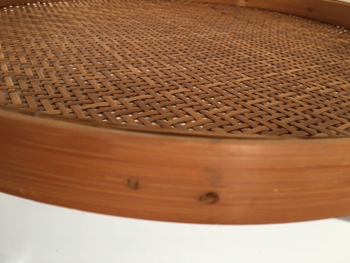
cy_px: 132
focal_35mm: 29
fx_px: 293
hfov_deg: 61.7
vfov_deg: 48.2
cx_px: 175
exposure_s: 1/33
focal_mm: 4.15
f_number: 2.2
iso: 25
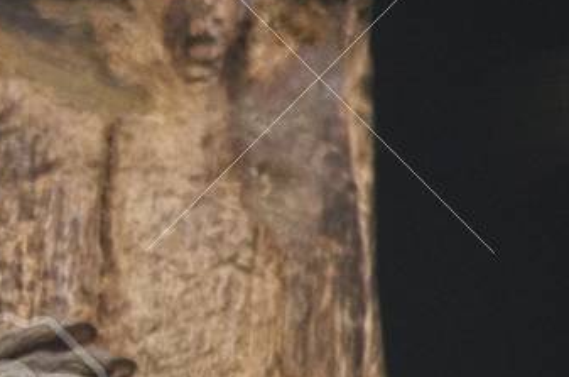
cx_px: -306
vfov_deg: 0.8
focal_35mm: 1738
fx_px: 27405
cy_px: 327
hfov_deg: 1.2
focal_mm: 300
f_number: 5.6
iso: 1600
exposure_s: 1/250
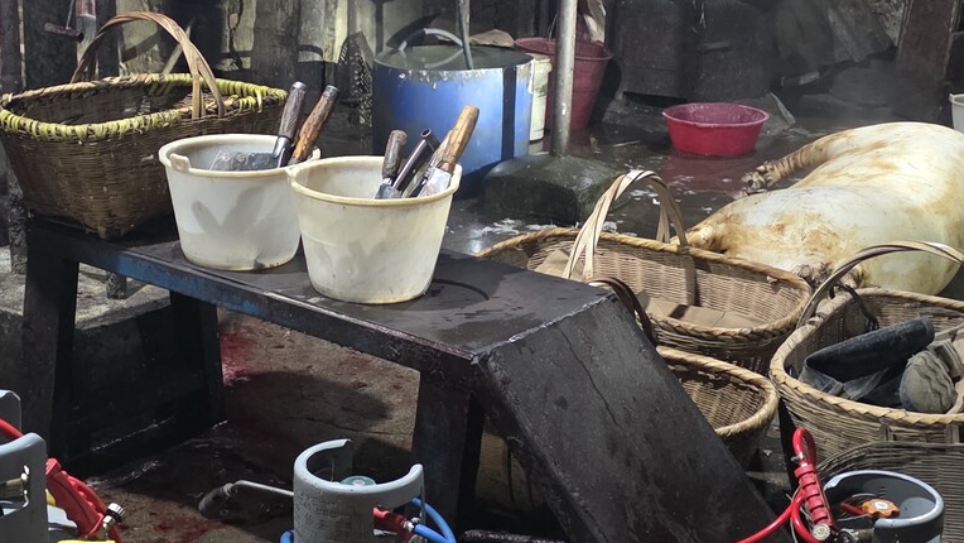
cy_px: 178
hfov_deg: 33.1
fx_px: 1611
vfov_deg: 19.1
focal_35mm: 63
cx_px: 329
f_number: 1.7
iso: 1600
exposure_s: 1/33.3
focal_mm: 6.3
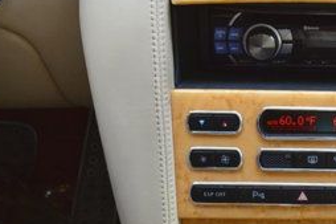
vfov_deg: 19.2
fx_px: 634
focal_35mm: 68
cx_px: 320
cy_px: 247
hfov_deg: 28.2
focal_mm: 18
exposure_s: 1/160
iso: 800
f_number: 6.3
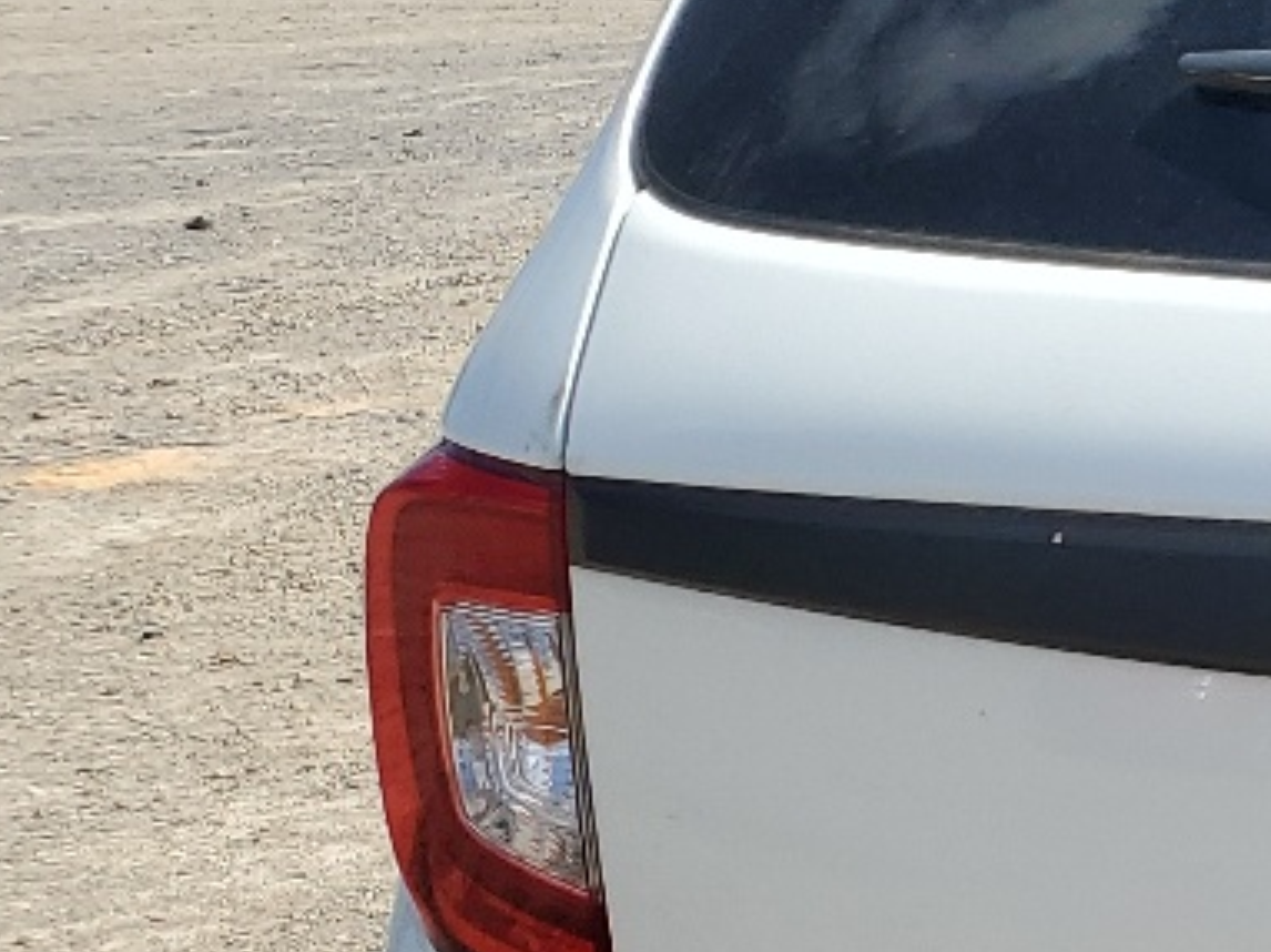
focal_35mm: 109
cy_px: 729
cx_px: 2296
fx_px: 4000
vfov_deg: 13.5
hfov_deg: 15.5
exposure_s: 1/3333
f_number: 1.5
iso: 50
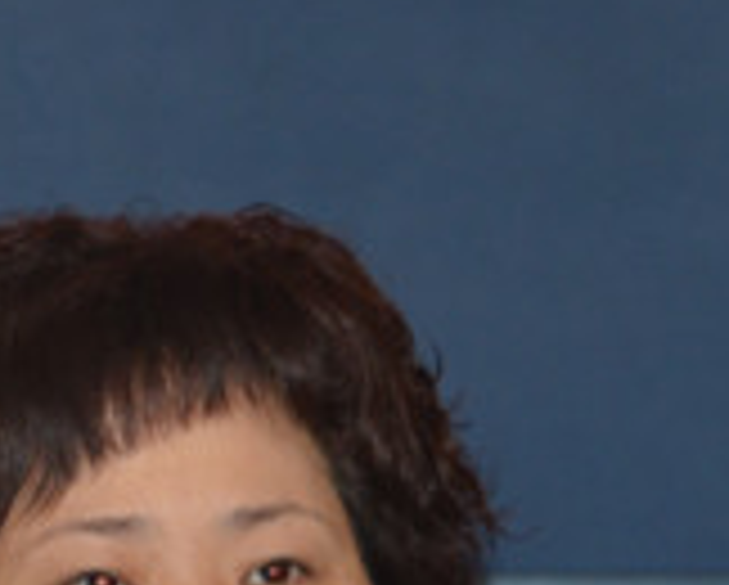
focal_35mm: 1039
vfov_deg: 1.5
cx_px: 468
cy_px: 592
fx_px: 22444
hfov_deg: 1.9
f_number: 5.6
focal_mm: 200
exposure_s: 1/60
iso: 800
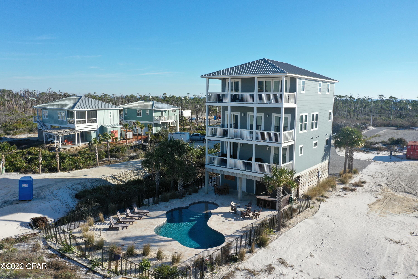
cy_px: 140
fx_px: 325
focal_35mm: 28
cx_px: 209
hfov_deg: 65.5
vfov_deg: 46.4
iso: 100
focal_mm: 10.26
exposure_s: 1/400
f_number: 5.6
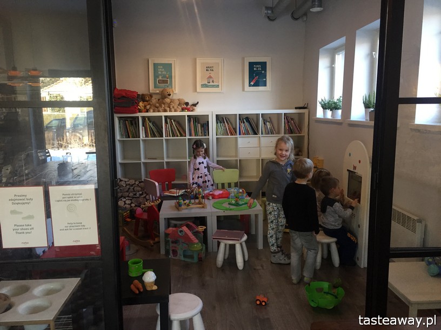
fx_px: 369
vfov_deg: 48.2
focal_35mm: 29
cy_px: 165
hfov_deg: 61.7
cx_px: 220
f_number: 2.2
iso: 80
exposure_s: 1/33
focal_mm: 4.15
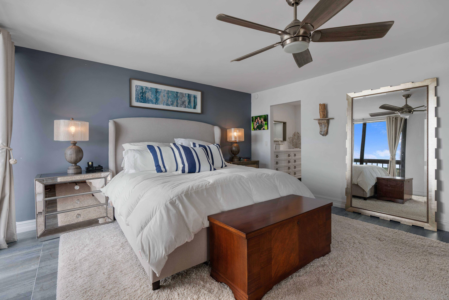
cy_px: 150
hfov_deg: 96.7
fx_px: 200
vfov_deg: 73.8
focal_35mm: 16
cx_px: 224
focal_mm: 16
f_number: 5.6
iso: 100
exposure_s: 1/3
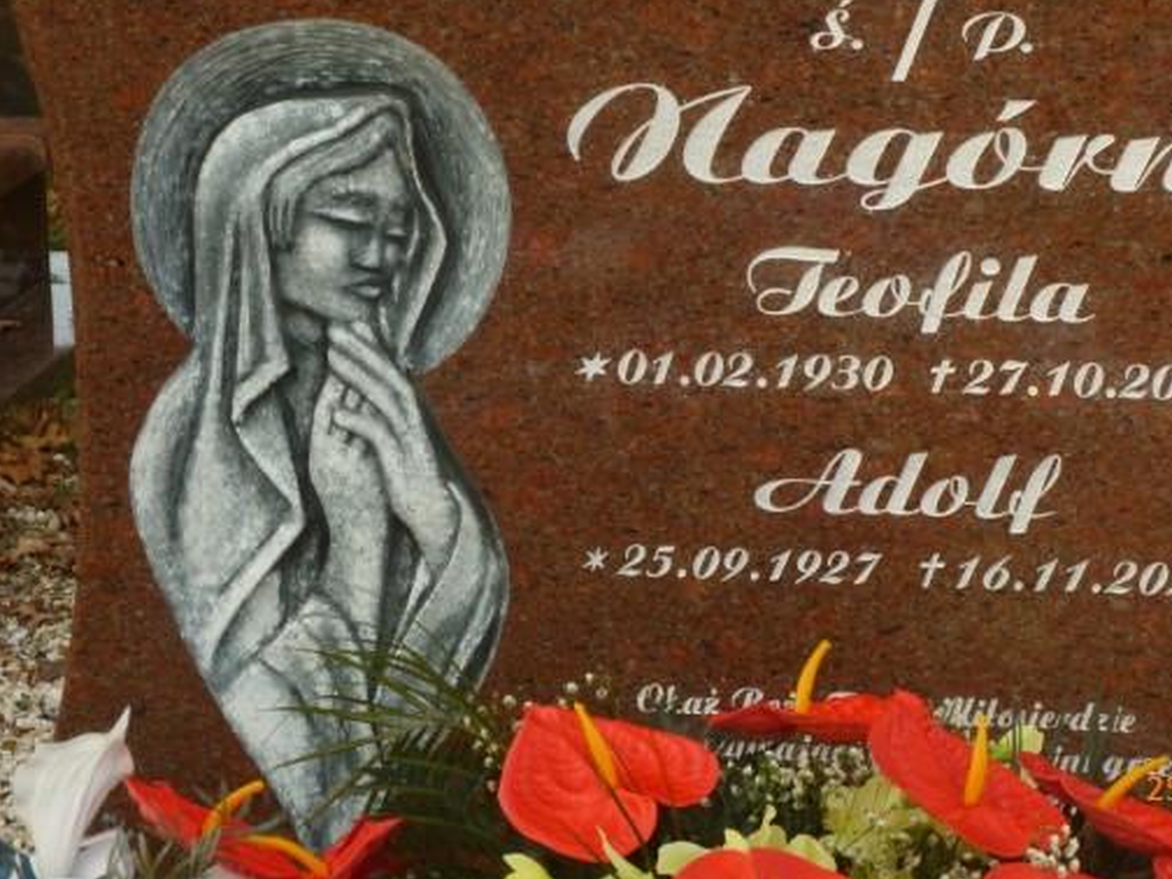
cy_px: 342
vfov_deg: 13.7
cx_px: 686
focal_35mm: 108
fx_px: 3657
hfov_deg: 18.2
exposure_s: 1/200
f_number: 4.6
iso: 200
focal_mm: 15.1
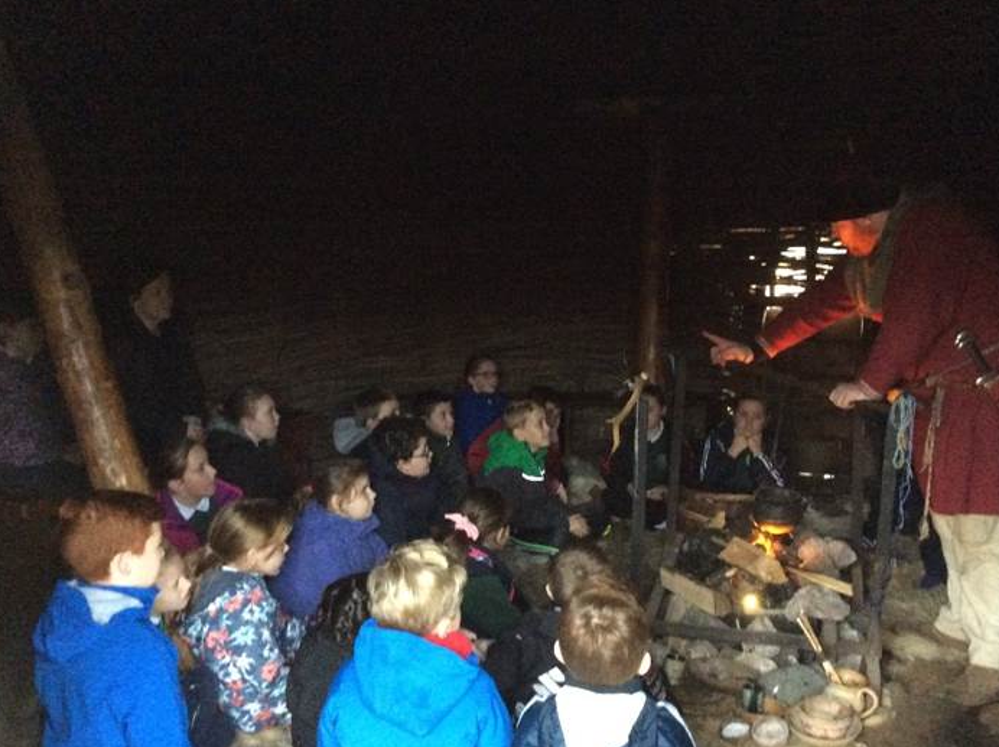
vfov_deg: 38.6
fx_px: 1066
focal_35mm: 37
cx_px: 547
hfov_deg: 50.1
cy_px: 376
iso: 500
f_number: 2.4
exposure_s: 1/17
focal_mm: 3.3
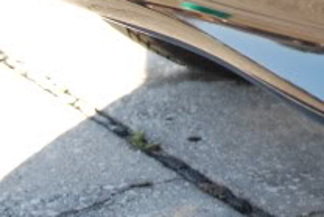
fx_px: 2125
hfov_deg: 8.6
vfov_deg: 5.6
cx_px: 448
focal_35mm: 236
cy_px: -296
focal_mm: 32
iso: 200
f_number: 4.5
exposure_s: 1/80
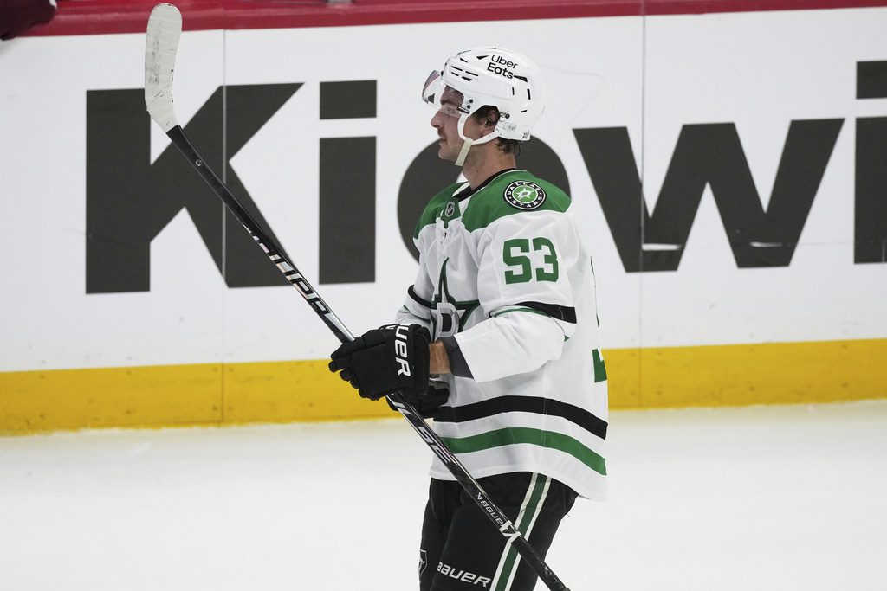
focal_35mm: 900
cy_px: 296
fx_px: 22177
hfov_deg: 2.3
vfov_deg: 1.5
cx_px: 444
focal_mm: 600
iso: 2500
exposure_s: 1/2000
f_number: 4
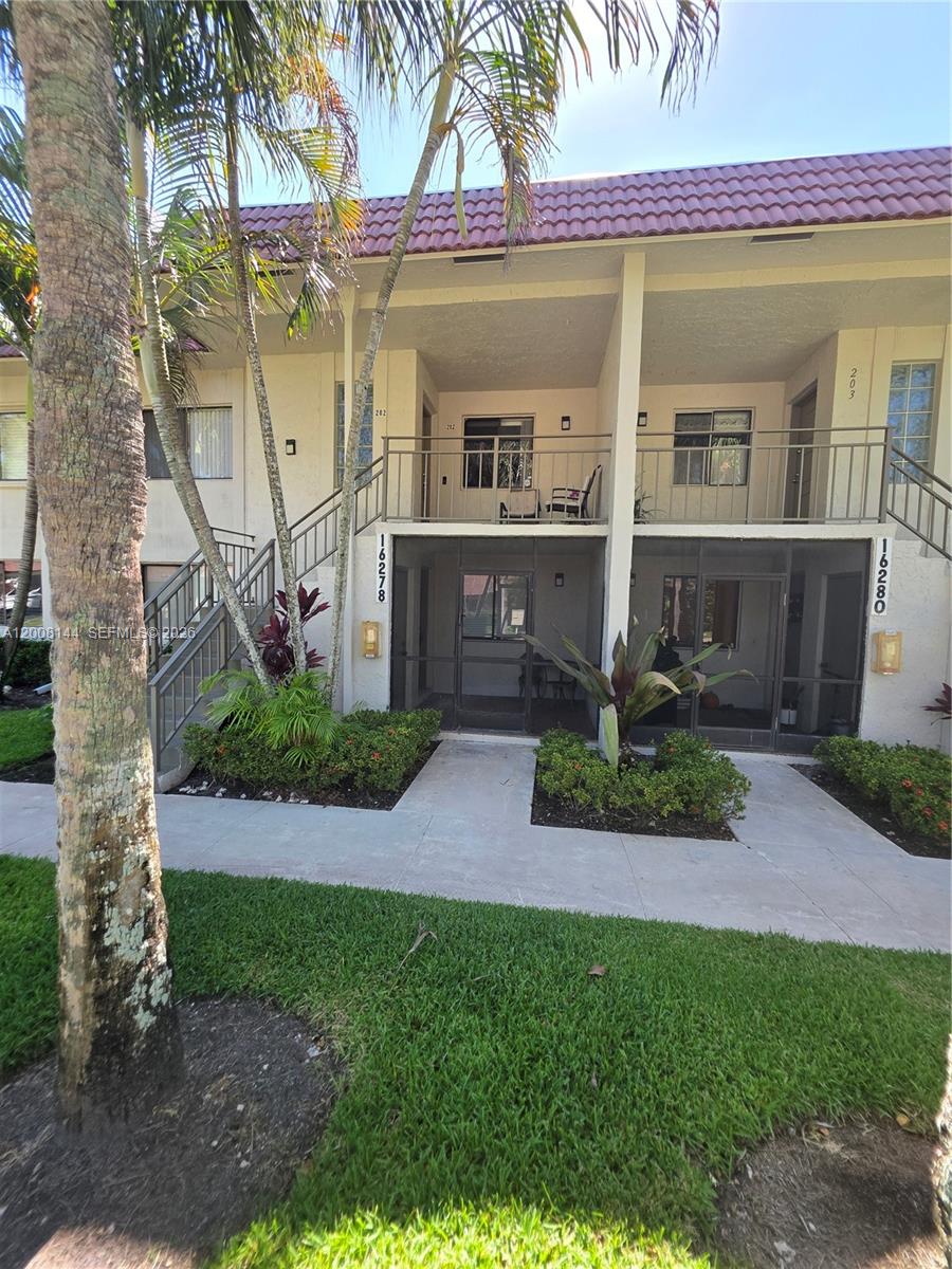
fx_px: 477
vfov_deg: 106.2
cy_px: 634
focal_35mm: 13
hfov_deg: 89.9
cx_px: 476
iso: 40
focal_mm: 2.2
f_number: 1.9
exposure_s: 1/294
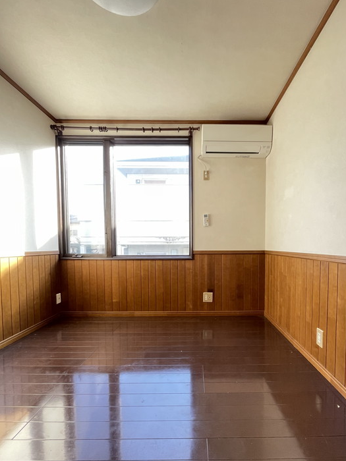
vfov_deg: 94.2
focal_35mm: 16
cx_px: 197
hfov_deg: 77.7
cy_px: 255
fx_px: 213
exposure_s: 1/99
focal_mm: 1.55
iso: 250
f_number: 2.4
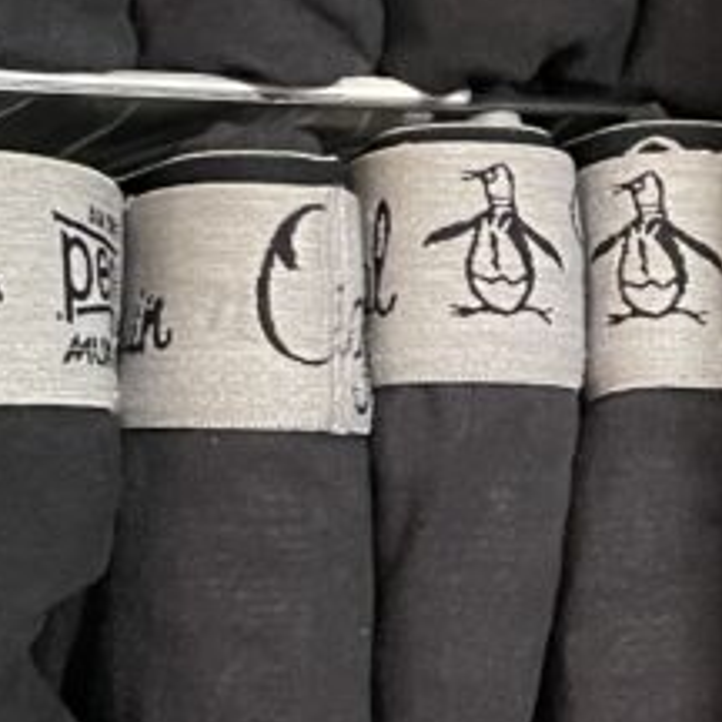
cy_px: 709
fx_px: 2006
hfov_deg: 20.4
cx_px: 408
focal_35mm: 85
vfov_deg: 19.8
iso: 800
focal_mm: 4.2
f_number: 1.6
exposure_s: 1/30
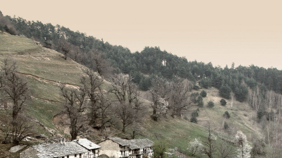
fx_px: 568
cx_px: 142
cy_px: 152
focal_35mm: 76
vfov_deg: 15.6
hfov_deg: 27.9
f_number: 5.6
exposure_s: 1/10
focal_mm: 32
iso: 400
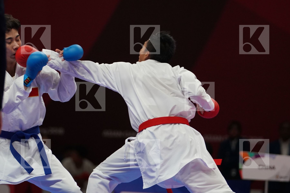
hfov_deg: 5.9
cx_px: 145
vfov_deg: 3.9
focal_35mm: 351
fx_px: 2827
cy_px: 96
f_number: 4
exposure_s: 1/1000
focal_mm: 234
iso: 2000
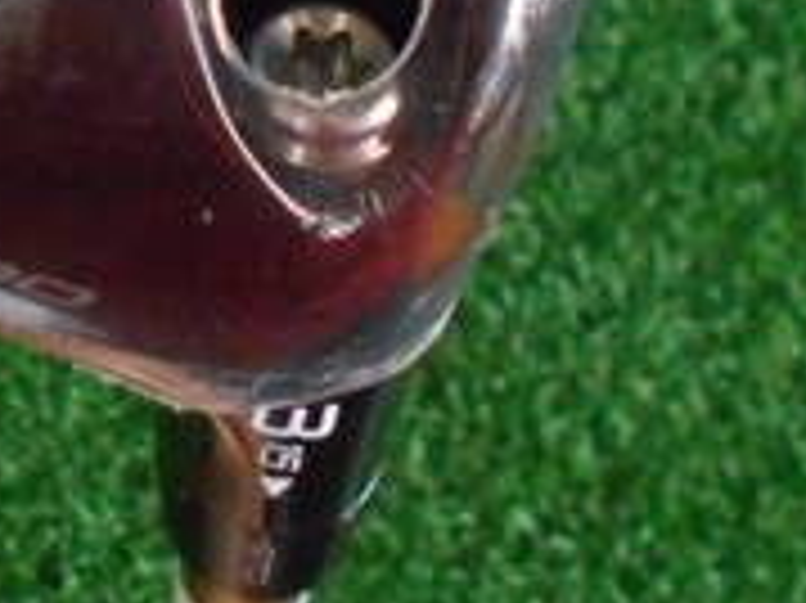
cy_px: -459
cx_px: -288
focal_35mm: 93
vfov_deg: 14.2
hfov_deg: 19.2
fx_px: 2164
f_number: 3.2
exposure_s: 1/125
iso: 800
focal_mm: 4.6
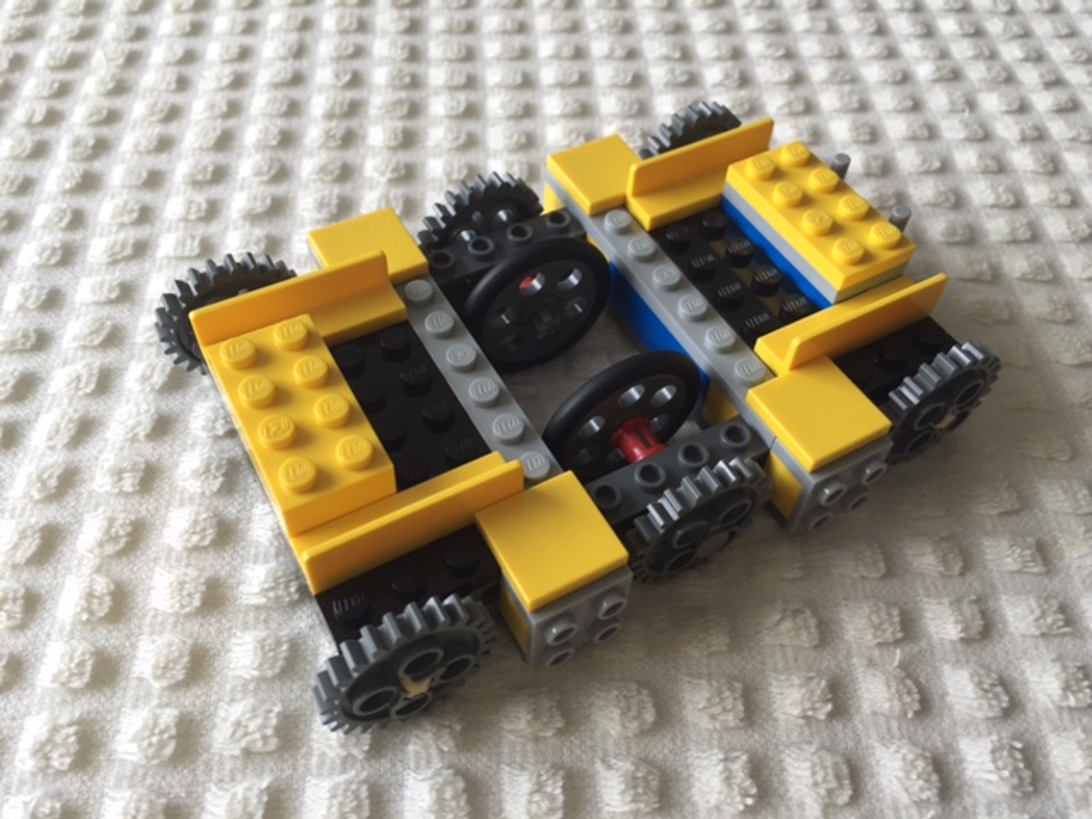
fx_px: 915
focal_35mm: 29
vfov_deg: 48.2
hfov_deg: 61.7
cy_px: 410
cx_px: 546
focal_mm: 4.15
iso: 50
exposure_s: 1/120
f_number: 2.2
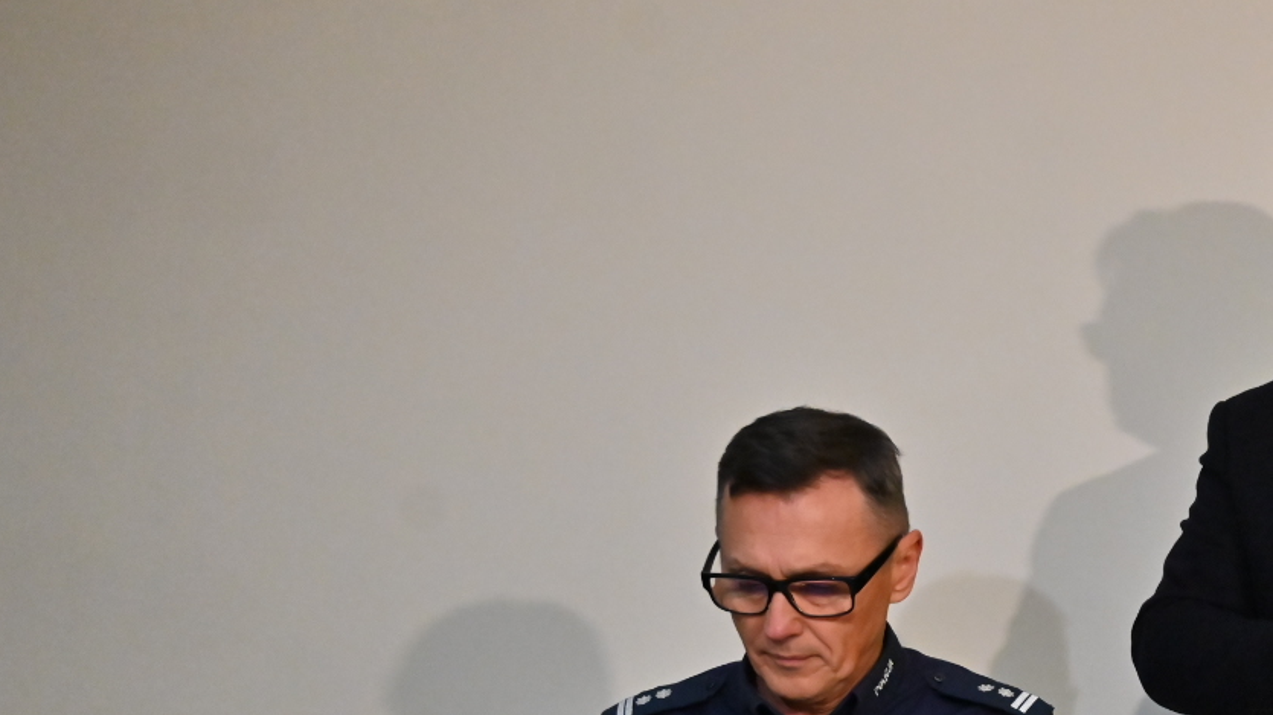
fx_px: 2093
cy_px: 549
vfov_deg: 19.2
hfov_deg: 32.2
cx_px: 1142
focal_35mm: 62
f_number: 4
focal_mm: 30.5
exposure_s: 1/250
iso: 6400
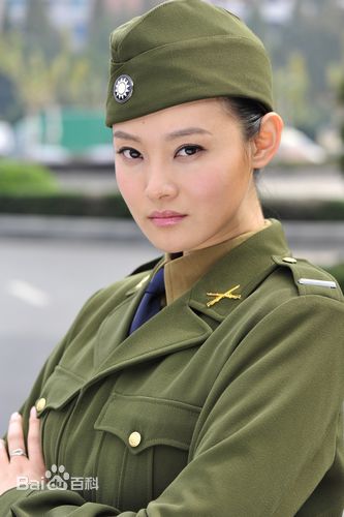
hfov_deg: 13.0
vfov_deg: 19.5
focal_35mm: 105
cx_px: 172
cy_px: 258
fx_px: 1506
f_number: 5.6
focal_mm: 105
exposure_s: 1/200
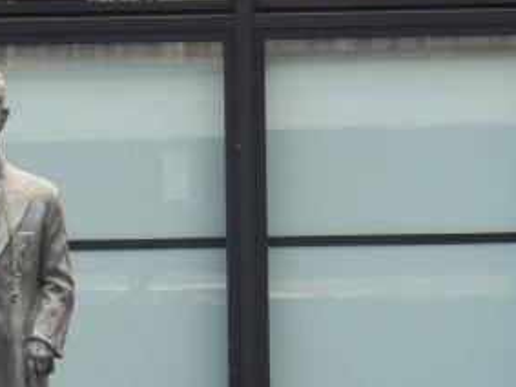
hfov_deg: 3.1
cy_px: 392
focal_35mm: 632
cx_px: -22
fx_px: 9417
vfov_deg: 2.4
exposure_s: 1/80
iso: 100
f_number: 5.2
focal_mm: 51.7
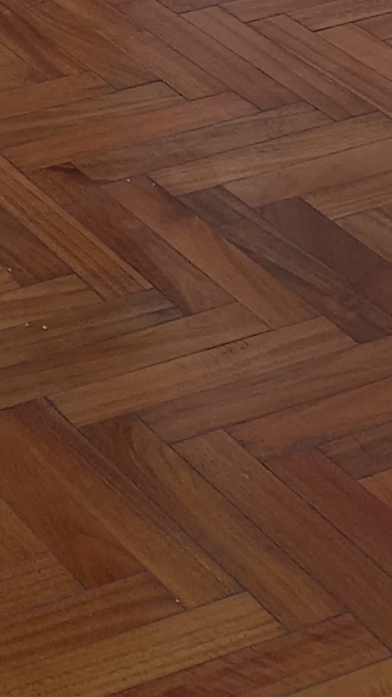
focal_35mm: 139
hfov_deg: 8.4
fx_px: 2569
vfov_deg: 13.4
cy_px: -678
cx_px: -314
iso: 32
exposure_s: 1/50
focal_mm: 4.6
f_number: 2
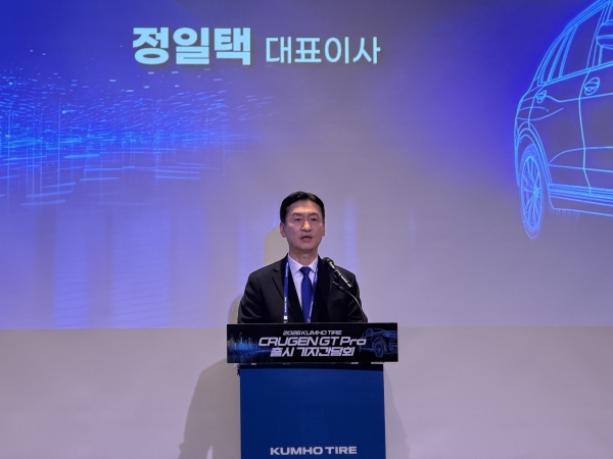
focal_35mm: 100
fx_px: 1771
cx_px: 306
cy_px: 230
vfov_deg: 14.8
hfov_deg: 19.6
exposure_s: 1/80
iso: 400
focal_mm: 16.89
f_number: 2.8
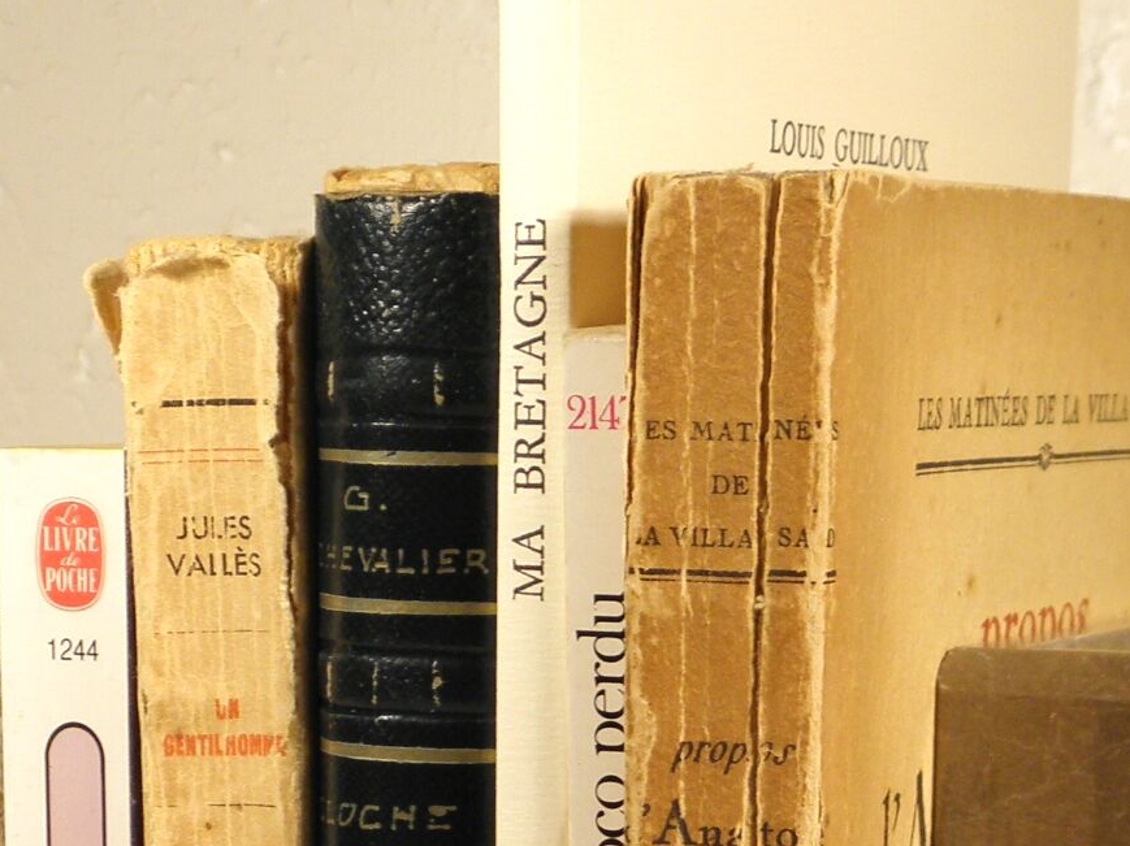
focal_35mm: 112
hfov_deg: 17.6
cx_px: 619
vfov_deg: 12.9
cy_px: 1014
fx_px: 3655
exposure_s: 1/50
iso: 100
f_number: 3.7
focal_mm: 6.8
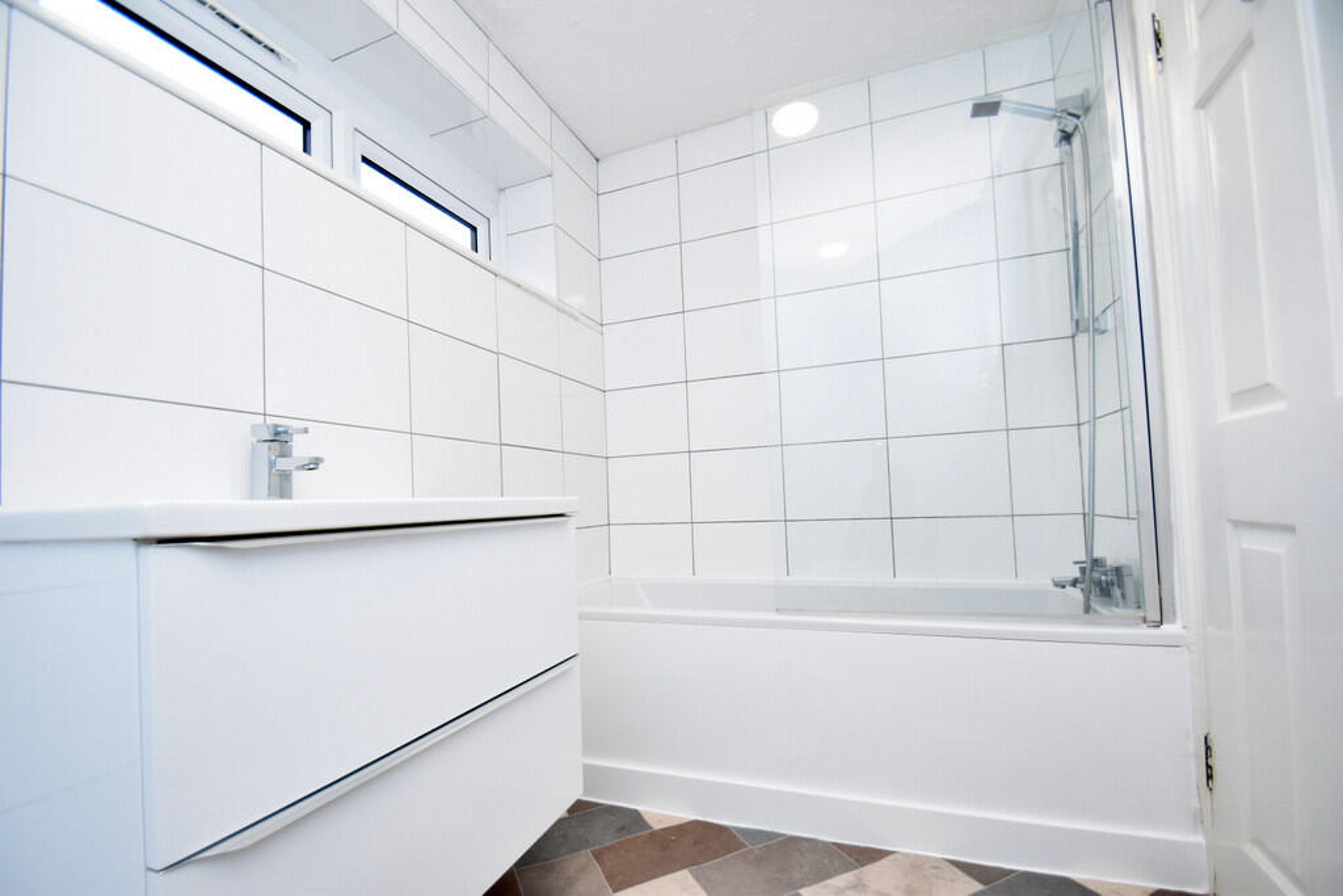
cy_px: 448
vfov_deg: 77.3
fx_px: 560
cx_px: 672
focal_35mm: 15
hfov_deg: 100.4
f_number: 3.5
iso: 800
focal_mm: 10
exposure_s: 1/250
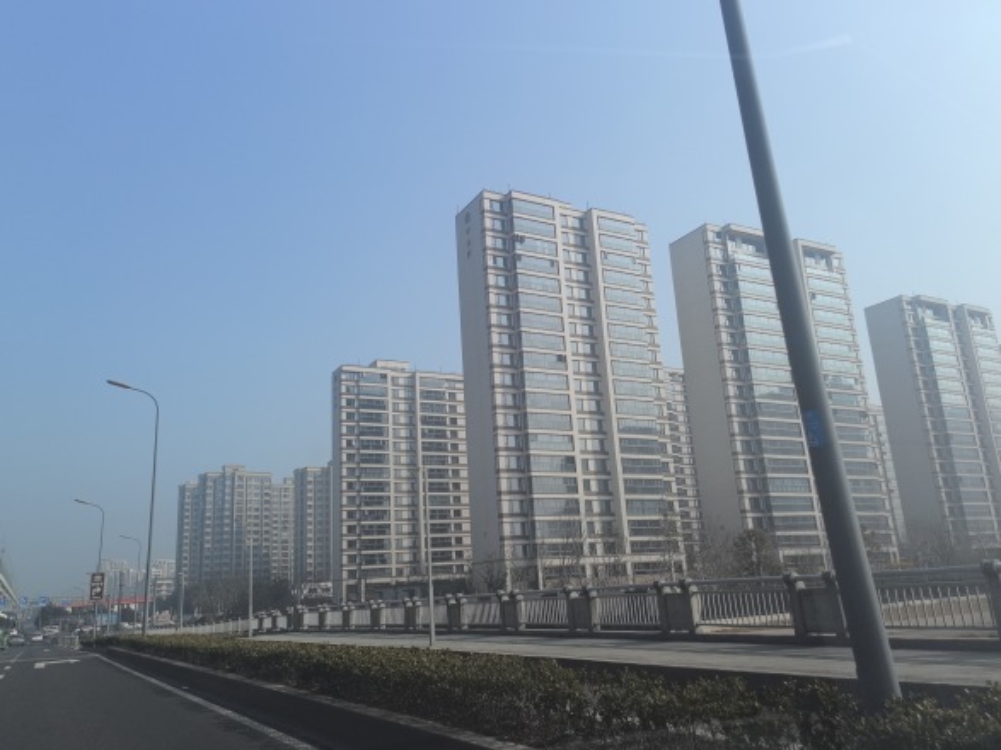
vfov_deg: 51.3
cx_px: 500
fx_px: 781
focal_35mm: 27
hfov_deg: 65.3
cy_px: 375
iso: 50
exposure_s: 1/1980
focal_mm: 5.75
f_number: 2
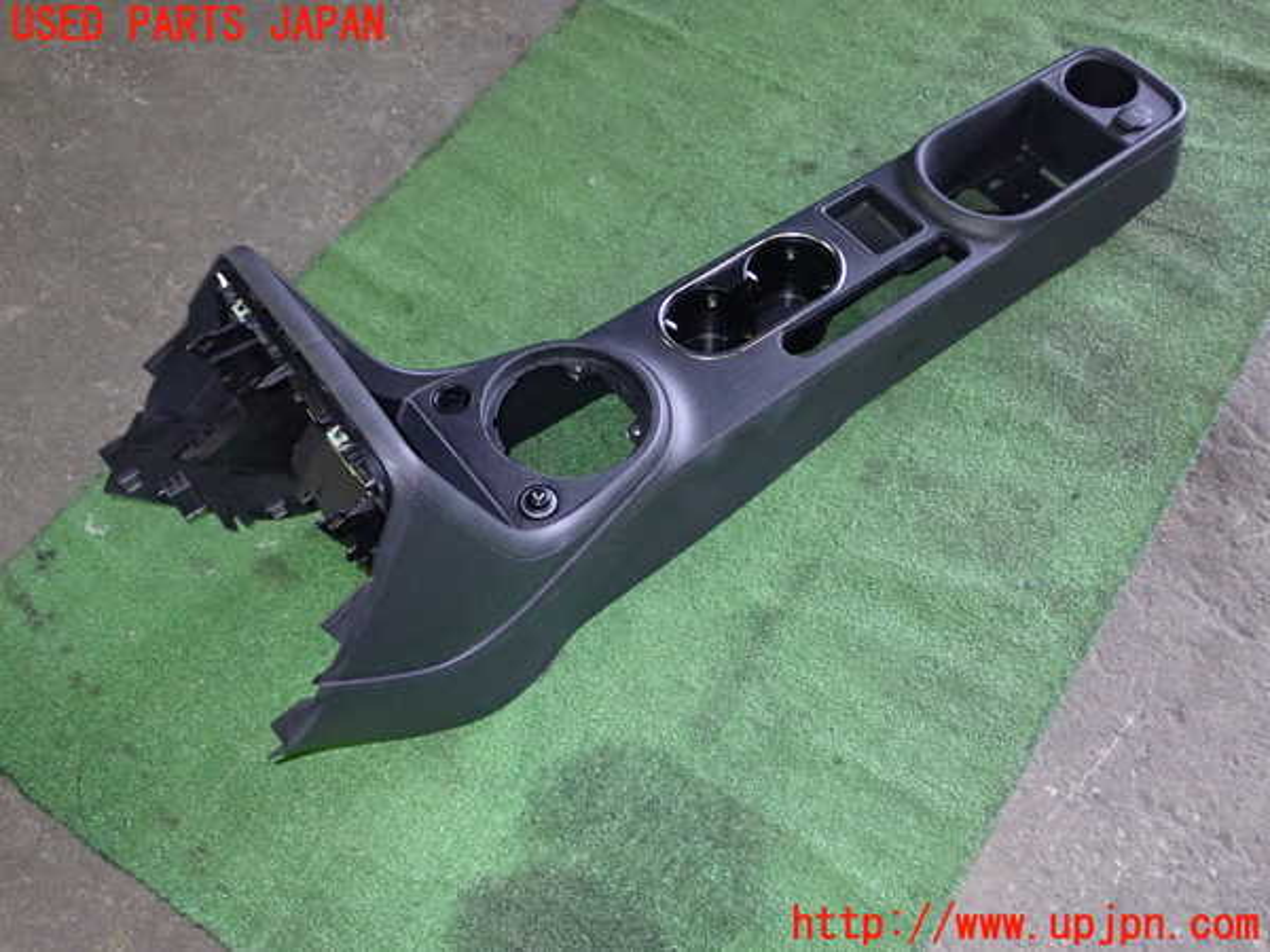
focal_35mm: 36
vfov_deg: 39.7
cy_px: 476
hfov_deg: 51.4
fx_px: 1321
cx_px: 635
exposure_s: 1/40
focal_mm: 6.37
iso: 800
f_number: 2.5
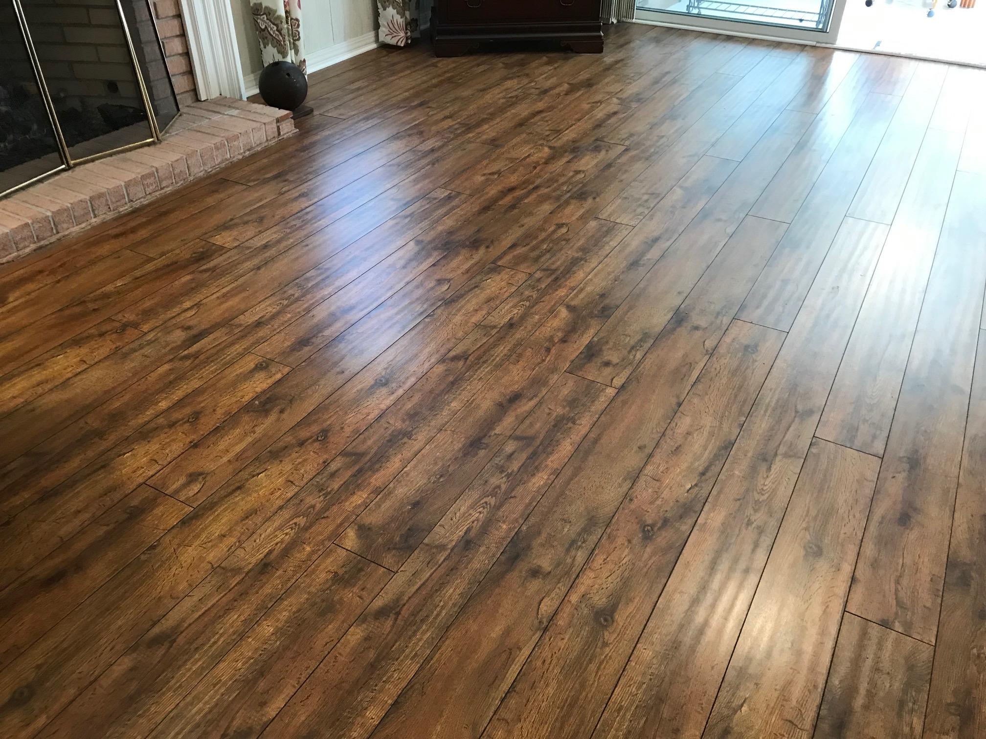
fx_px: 798
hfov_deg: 63.4
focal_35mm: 28
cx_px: 493
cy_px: 370
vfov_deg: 49.7
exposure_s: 1/15
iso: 40
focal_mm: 3.99
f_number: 1.8
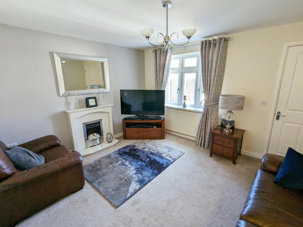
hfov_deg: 94.5
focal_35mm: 16
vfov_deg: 78.1
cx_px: 152
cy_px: 114
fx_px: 140
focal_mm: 2.35
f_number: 2.2
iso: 168
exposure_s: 1/100
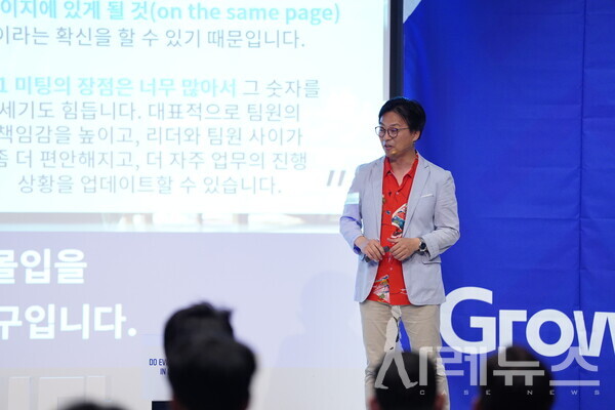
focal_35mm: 200
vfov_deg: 6.9
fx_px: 3416
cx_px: 308
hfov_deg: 10.3
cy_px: 205
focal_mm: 200
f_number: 2.8
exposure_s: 1/250
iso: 4000
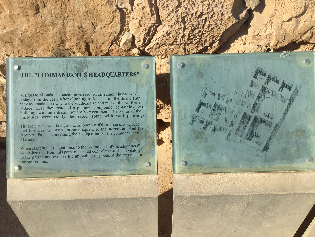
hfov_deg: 58.4
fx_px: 282
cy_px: 118
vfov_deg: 45.4
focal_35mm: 31
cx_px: 158
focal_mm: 3.3
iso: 25
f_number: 2.4
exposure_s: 1/1567
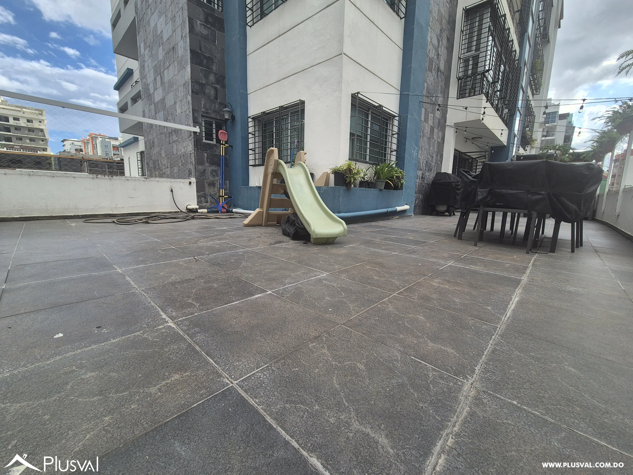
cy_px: 238
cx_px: 316
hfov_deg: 106.2
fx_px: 238
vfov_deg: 89.9
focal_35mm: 13
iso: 50
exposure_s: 1/1244
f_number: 2.2
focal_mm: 2.2
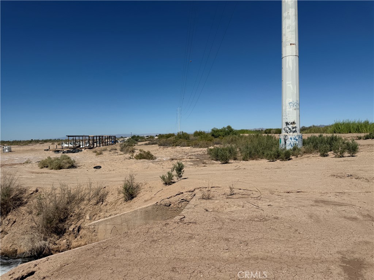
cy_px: 140
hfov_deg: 71.6
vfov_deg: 56.8
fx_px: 259
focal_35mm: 24
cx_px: 187
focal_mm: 6.76
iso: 80
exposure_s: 1/11905
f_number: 1.78
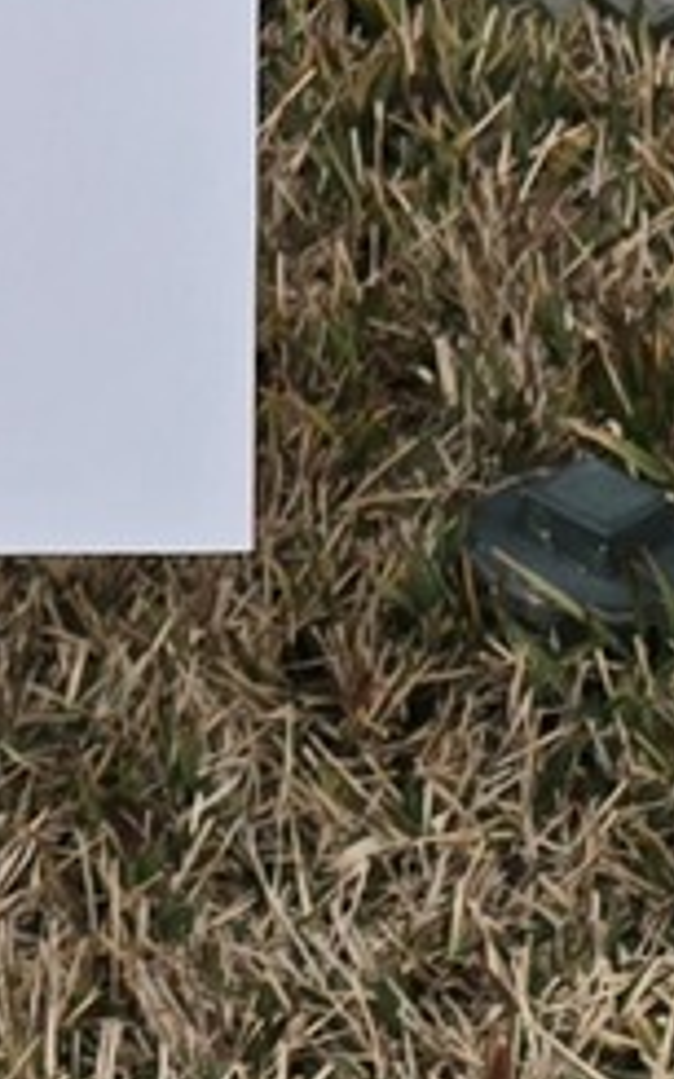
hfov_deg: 11.9
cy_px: -841
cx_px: -529
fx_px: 3000
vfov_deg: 17.0
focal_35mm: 102
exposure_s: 1/182
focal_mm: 6.3
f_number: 1.7
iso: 32
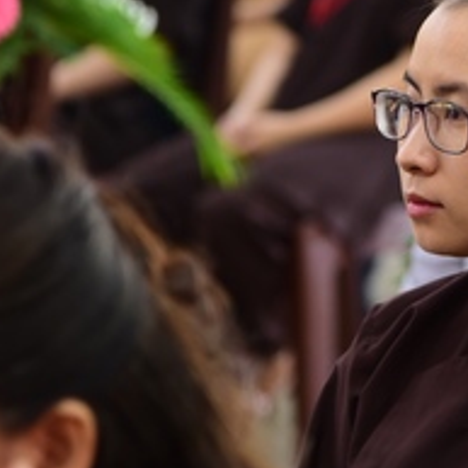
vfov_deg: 5.1
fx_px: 5246
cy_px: 153
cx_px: 422
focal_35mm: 343
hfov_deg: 5.1
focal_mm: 120
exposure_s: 1/50
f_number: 4
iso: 1600
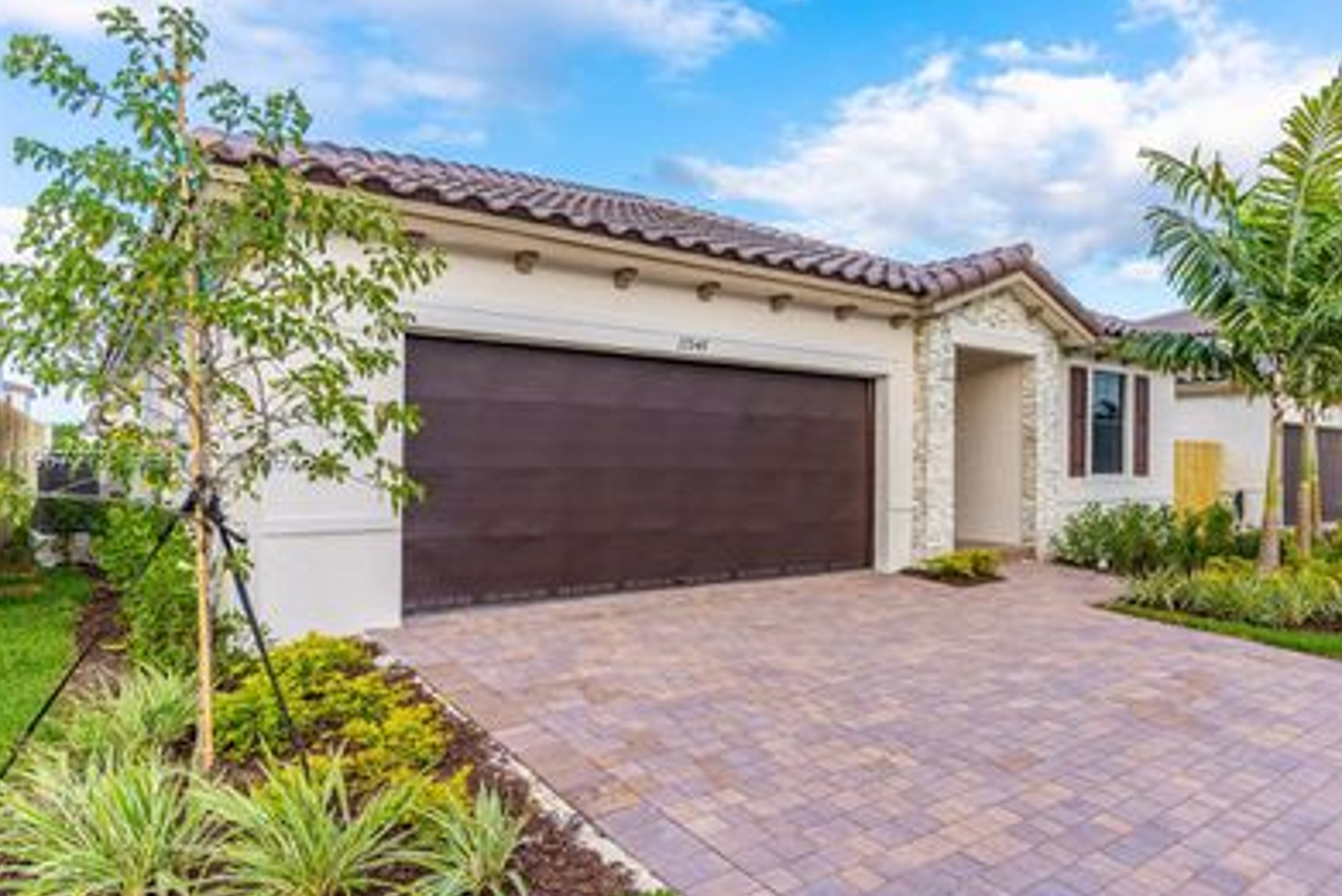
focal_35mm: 23
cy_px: 462
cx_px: 837
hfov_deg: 74.8
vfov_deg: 55.1
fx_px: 858
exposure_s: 1/200
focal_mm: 18
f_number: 8
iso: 200
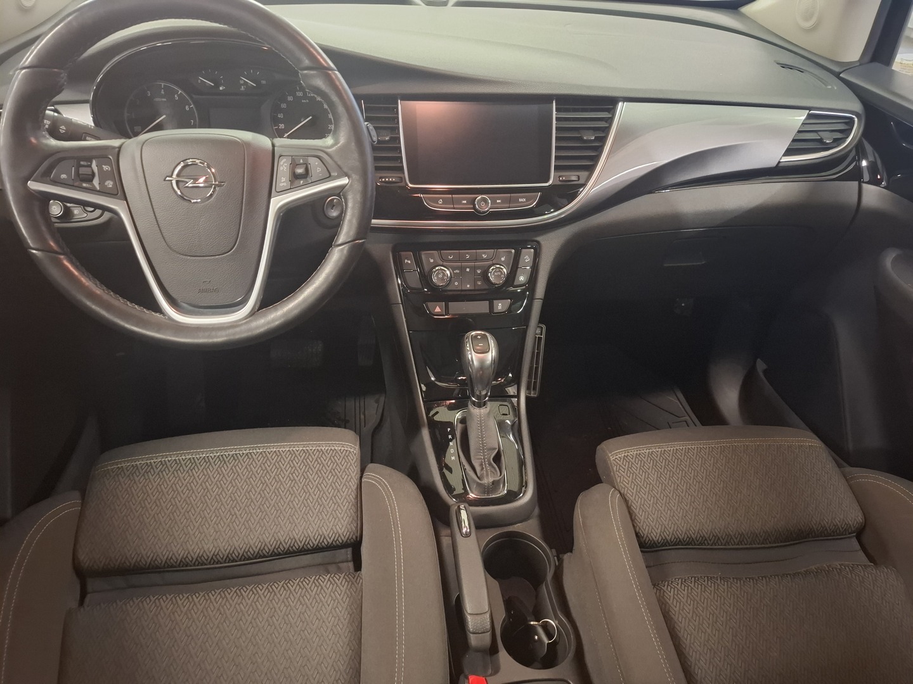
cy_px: 342
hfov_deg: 73.9
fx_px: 607
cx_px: 456
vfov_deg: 58.9
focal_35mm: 23
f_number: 1.8
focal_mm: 5.54
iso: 1000
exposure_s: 1/20
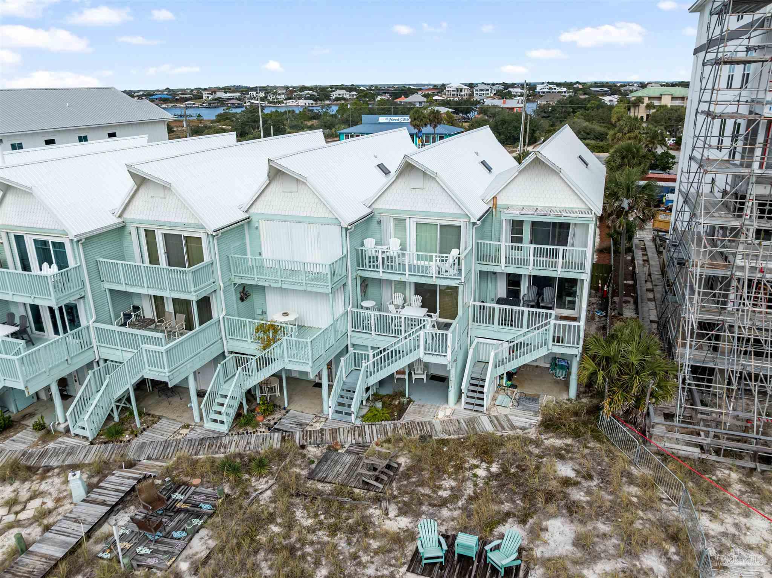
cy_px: 289
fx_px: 535
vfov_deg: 56.8
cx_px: 386
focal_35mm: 24
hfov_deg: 71.6
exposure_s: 1/2000
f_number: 2.8
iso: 100
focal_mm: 12.29
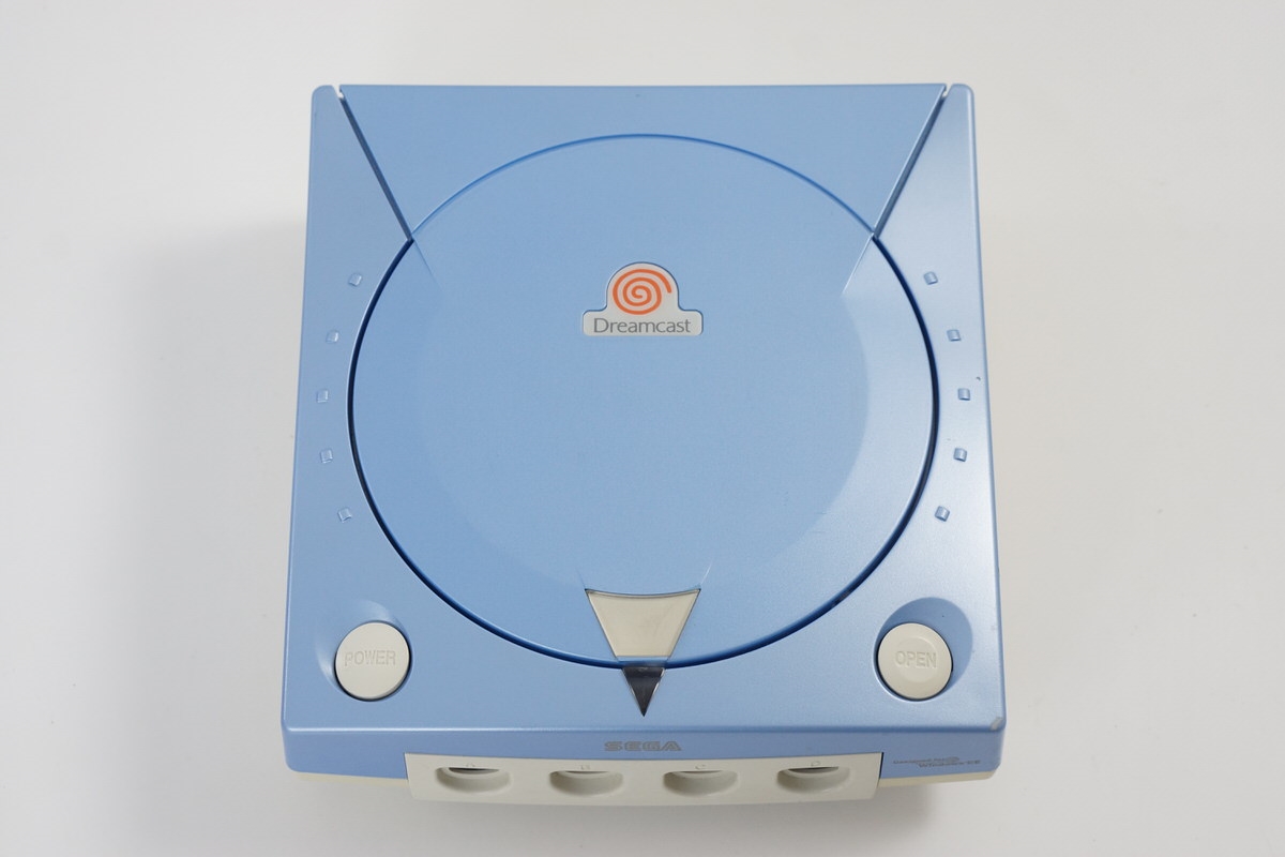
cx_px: 642
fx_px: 2677
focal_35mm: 75
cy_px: 428
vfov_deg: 18.2
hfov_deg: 27.0
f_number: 6.3
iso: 640
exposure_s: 1/80
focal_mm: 50
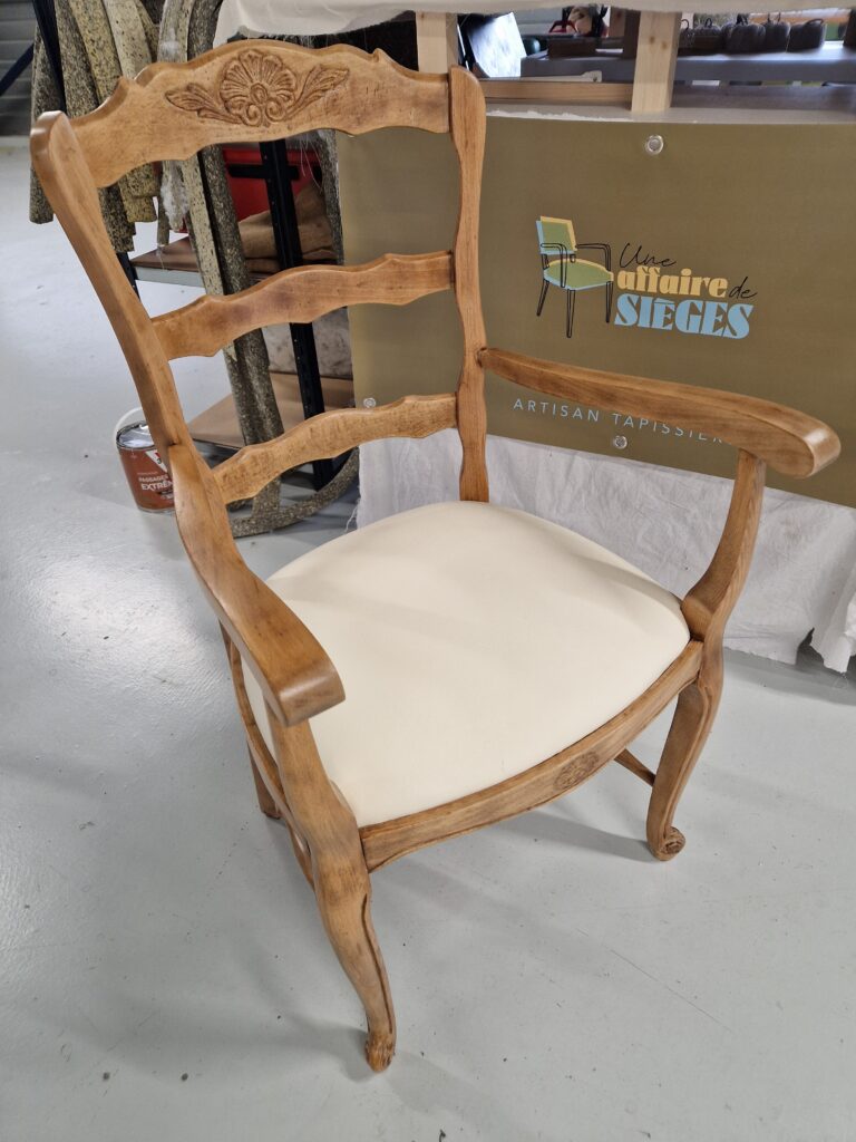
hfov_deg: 58.9
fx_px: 758
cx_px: 428
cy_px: 571
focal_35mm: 23
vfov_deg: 73.9
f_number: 1.8
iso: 250
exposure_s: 1/100
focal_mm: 5.4
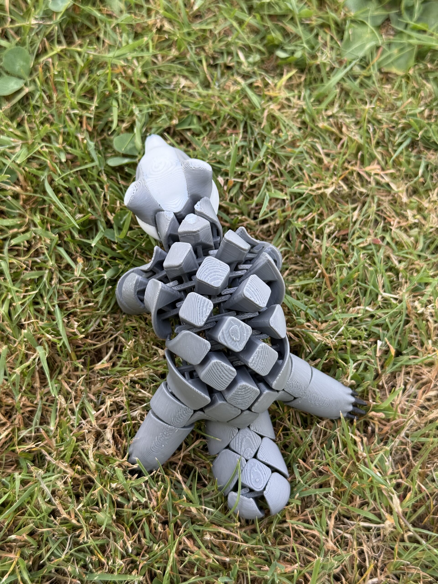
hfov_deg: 30.3
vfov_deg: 39.7
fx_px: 810
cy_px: 292
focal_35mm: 48
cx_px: 219
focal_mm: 6.76
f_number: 1.78
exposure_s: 1/402
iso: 80
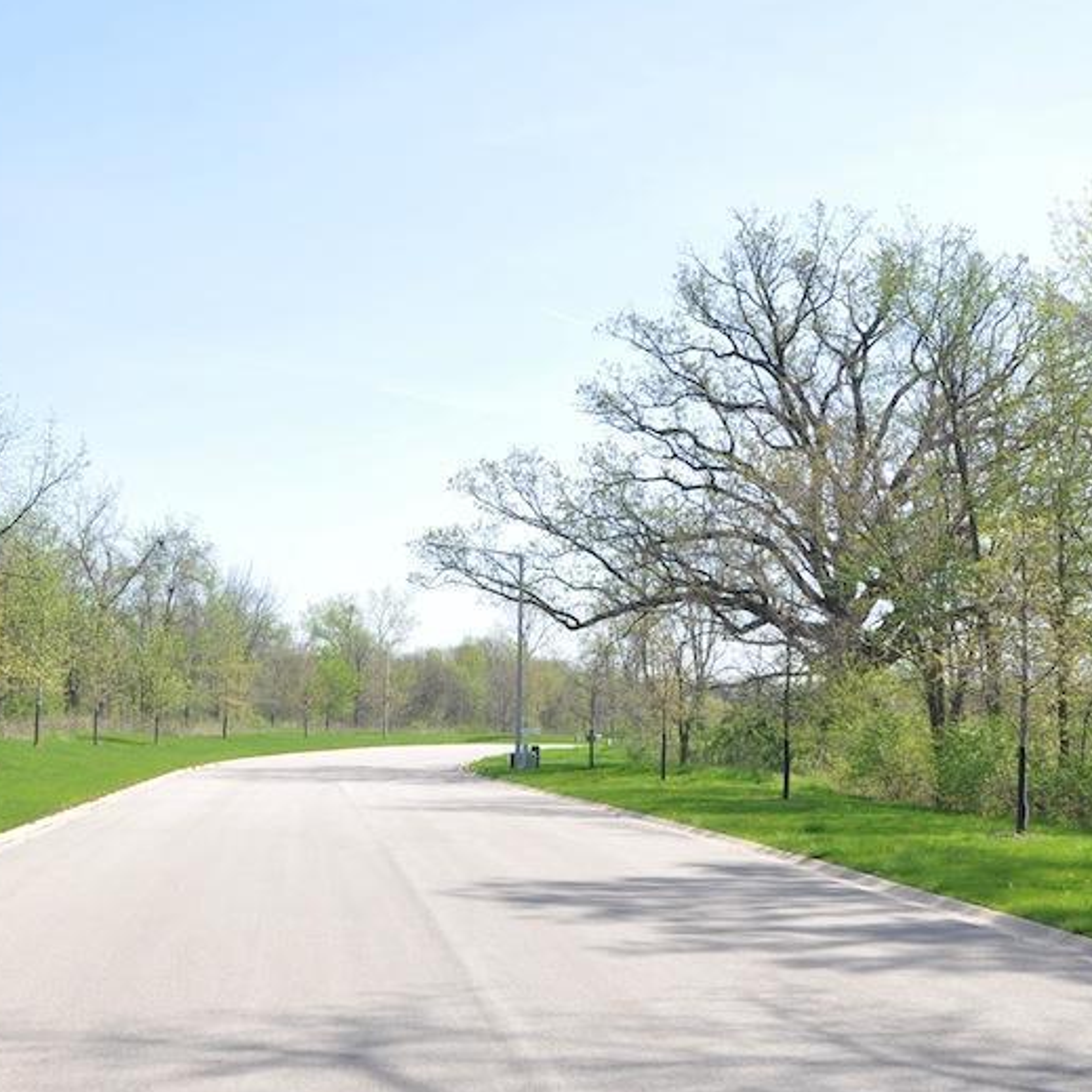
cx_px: 372
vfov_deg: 33.4
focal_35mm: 51
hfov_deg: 33.1
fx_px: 1820
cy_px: 546
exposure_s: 1/200
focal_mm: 26
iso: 200
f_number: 7.1
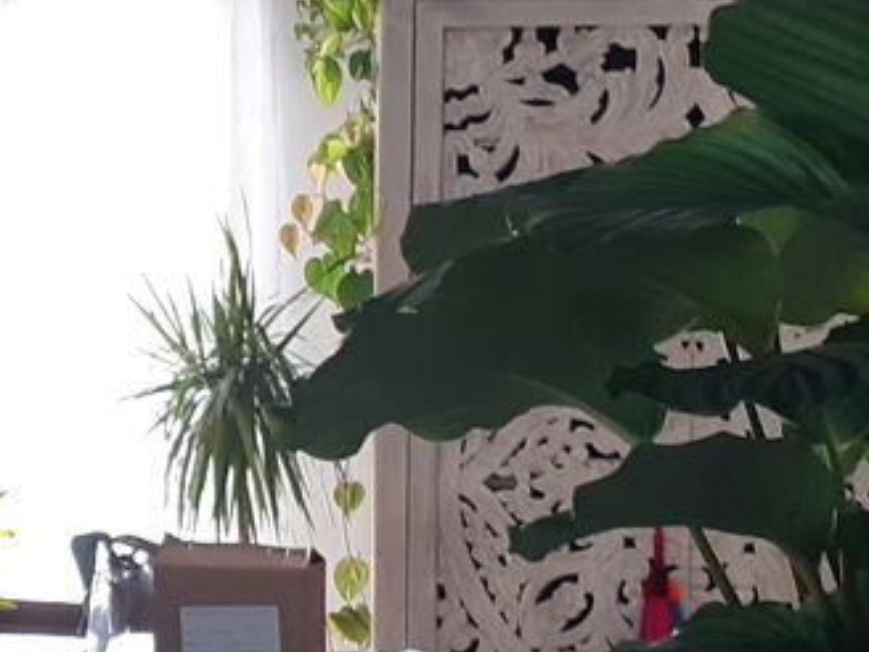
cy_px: 315
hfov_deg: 14.9
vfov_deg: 11.7
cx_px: -233
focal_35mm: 127
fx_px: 3188
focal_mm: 3.93
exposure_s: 1/50
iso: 100
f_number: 1.7
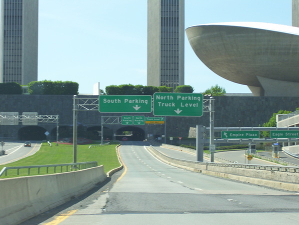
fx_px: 934
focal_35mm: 108
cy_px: 112
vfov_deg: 13.7
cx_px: 150
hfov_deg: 18.2
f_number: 4.6
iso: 80
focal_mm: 18
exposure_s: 1/400
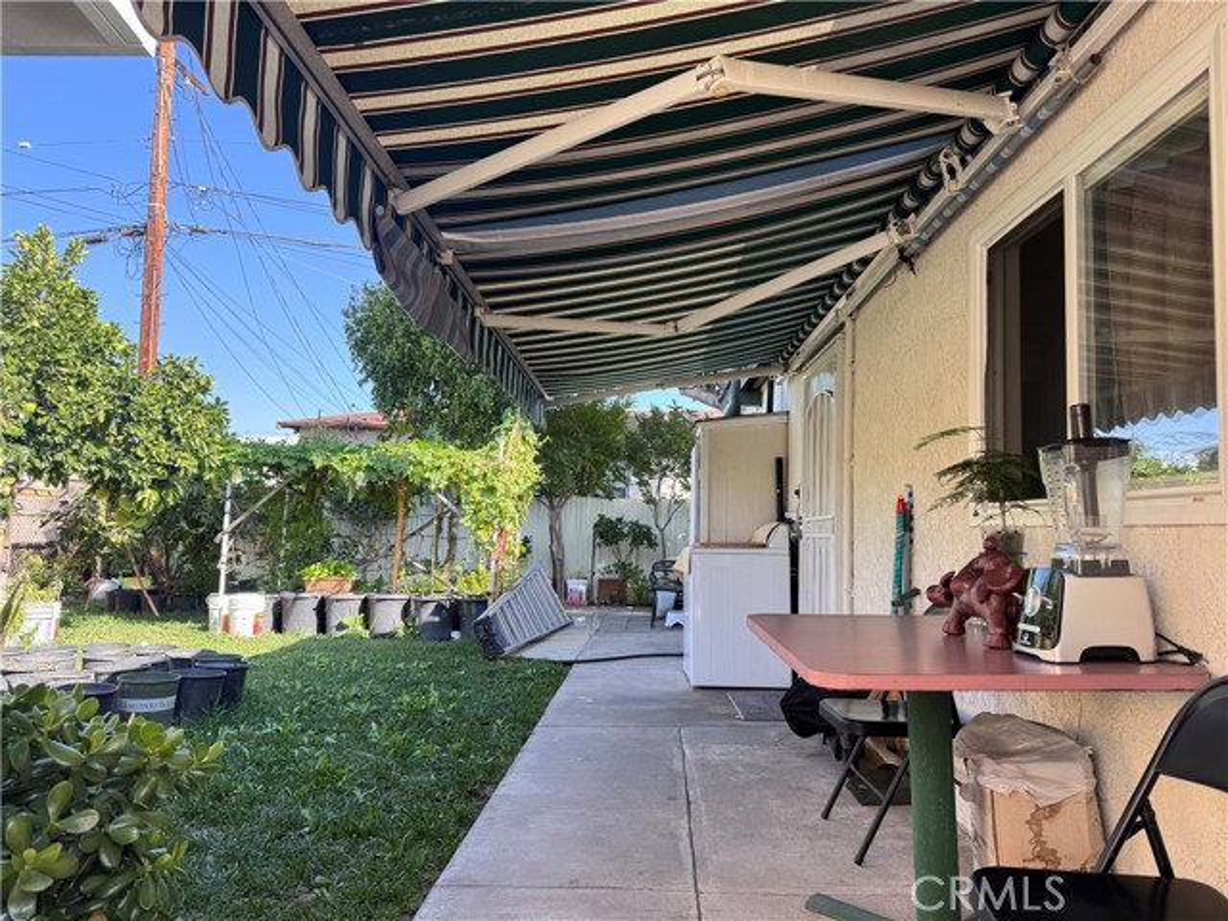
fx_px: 851
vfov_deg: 56.8
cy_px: 460
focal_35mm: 24
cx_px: 614
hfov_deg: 71.6
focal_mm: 6.76
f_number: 1.78
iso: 80
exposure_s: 1/340
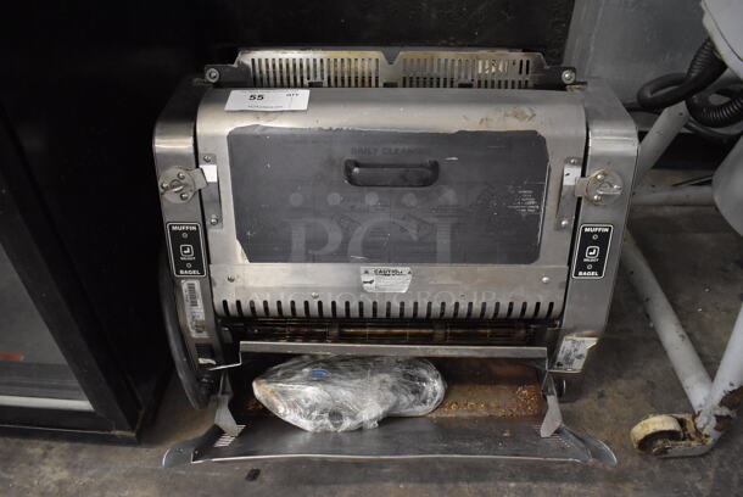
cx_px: 372
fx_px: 558
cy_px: 248
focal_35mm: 27
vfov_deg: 48.0
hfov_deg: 67.3
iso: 4500
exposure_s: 1/125
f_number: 3.5
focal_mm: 18
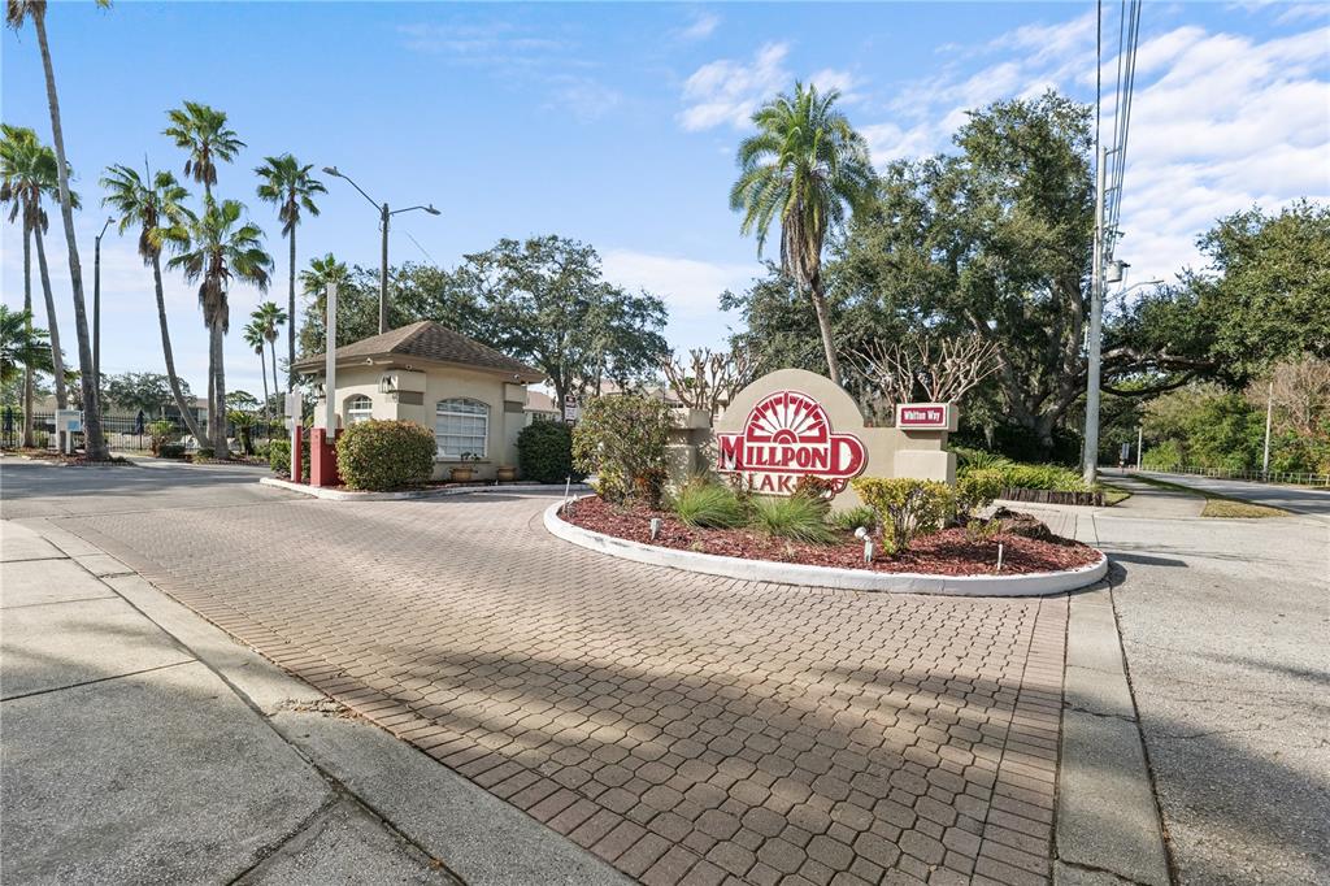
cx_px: 665
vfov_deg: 81.2
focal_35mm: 14
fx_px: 517
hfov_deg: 104.3
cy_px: 443
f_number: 8
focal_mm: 14
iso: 100
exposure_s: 1/125
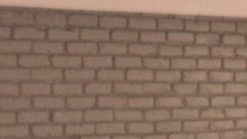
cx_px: 434
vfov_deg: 7.5
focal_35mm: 160
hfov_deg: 12.4
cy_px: 205
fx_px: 1048
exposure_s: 1/30
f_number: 3.5
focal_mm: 6.3
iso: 250
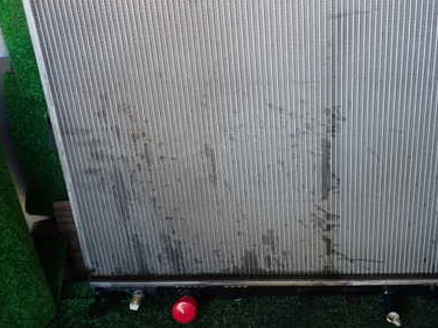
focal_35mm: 40
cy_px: 110
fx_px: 506
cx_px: 310
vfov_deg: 35.6
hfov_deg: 45.7
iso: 160
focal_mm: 4.5
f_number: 2
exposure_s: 1/60
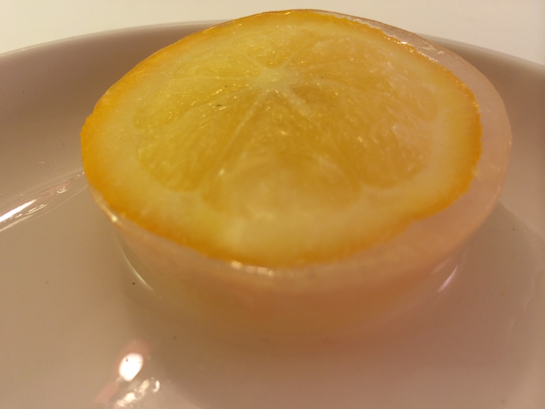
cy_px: 204
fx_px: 472
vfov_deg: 46.8
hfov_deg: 60.0
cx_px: 272
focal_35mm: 30
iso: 40
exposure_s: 1/120
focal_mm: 4.12
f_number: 2.2
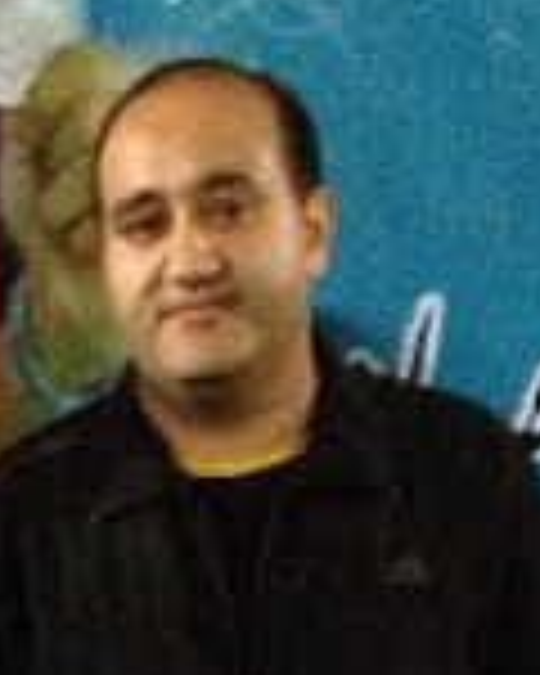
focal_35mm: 146
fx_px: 2917
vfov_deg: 12.6
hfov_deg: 10.3
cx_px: -234
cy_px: 954
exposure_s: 1/15
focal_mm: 4.28
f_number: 2.4
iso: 800
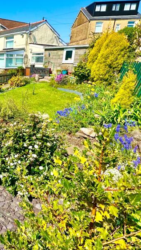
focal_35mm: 26
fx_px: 173
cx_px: -28
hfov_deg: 35.2
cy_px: 104
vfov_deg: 71.4
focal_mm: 2.22
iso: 40
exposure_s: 1/1742
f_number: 2.2
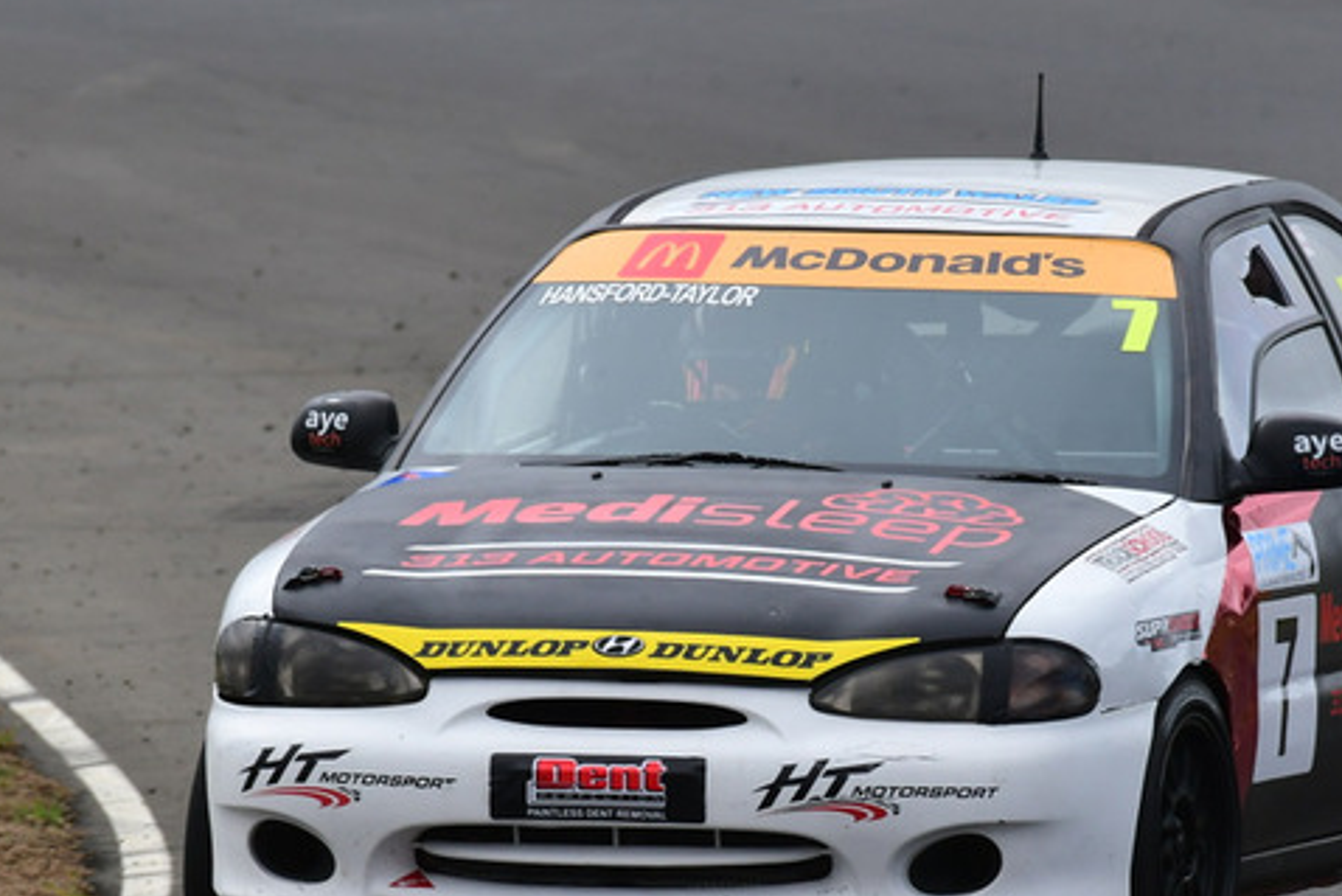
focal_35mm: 1254
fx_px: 46758
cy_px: 503
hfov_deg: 1.6
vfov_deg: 1.1
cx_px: 612
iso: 640
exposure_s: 1/640
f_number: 13
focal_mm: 500
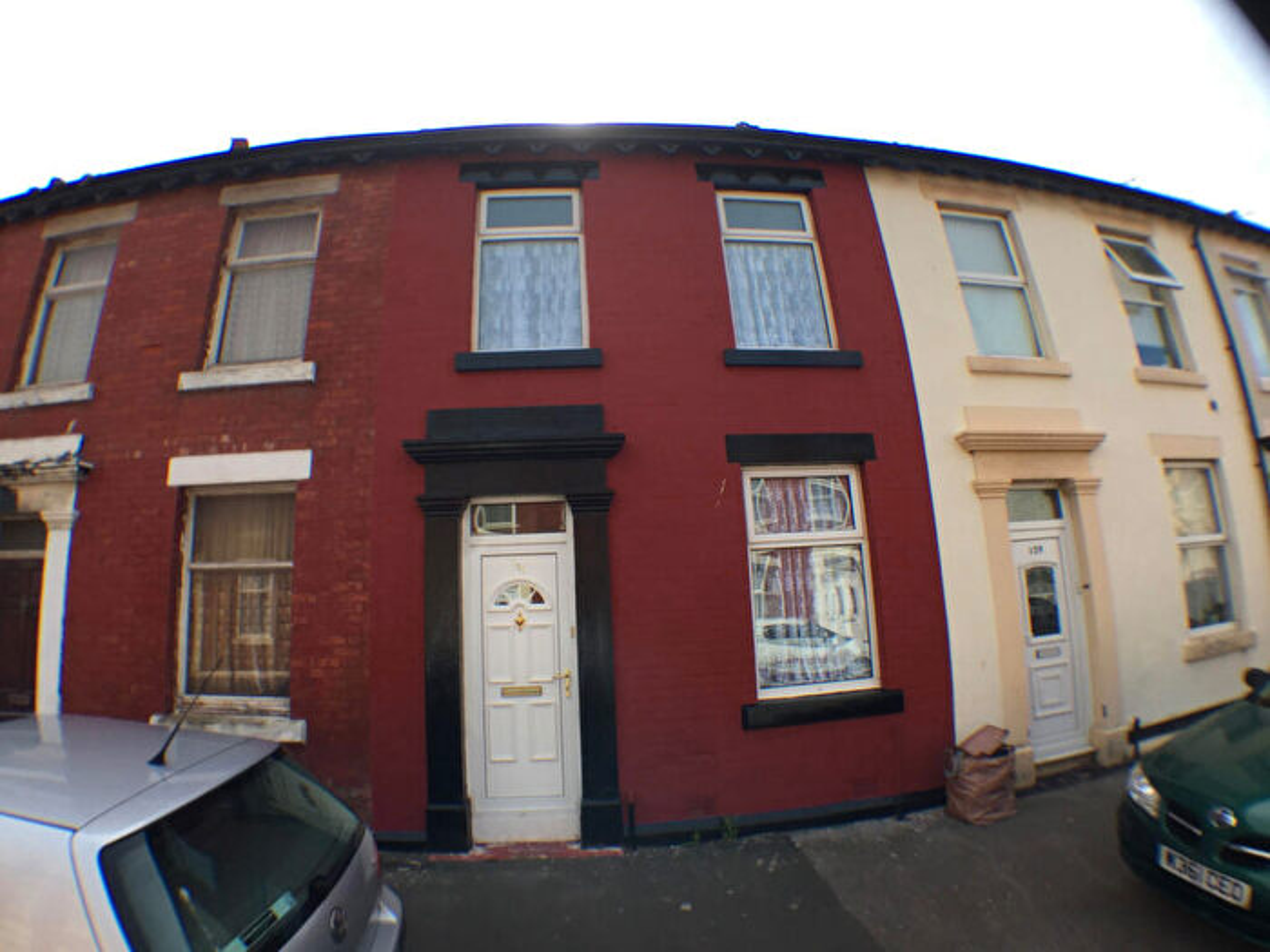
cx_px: 635
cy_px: 476
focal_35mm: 29
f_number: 2.2
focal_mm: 4.15
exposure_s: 1/775
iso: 32
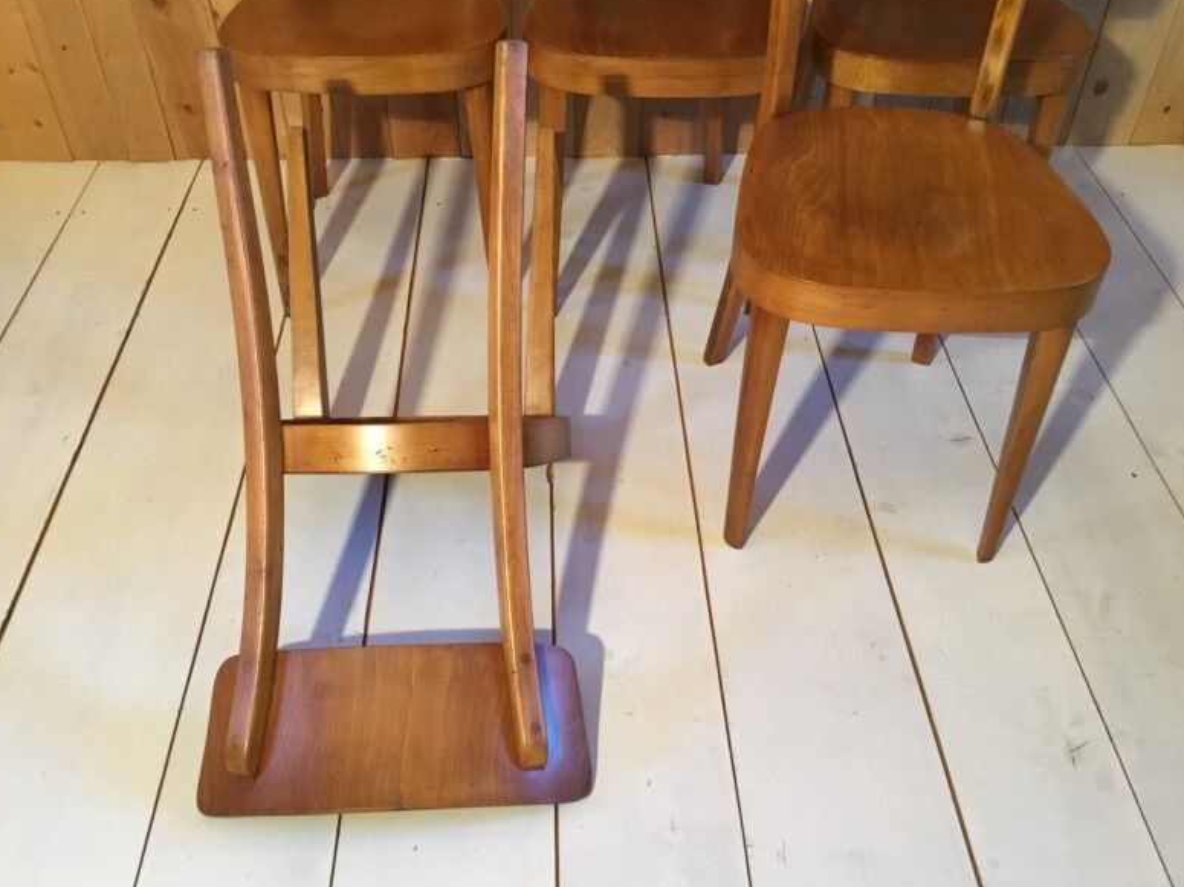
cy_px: 447
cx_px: 596
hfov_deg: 56.8
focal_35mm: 32
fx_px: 1094
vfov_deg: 44.1
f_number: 2.4
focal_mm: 3.3
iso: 160
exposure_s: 1/33
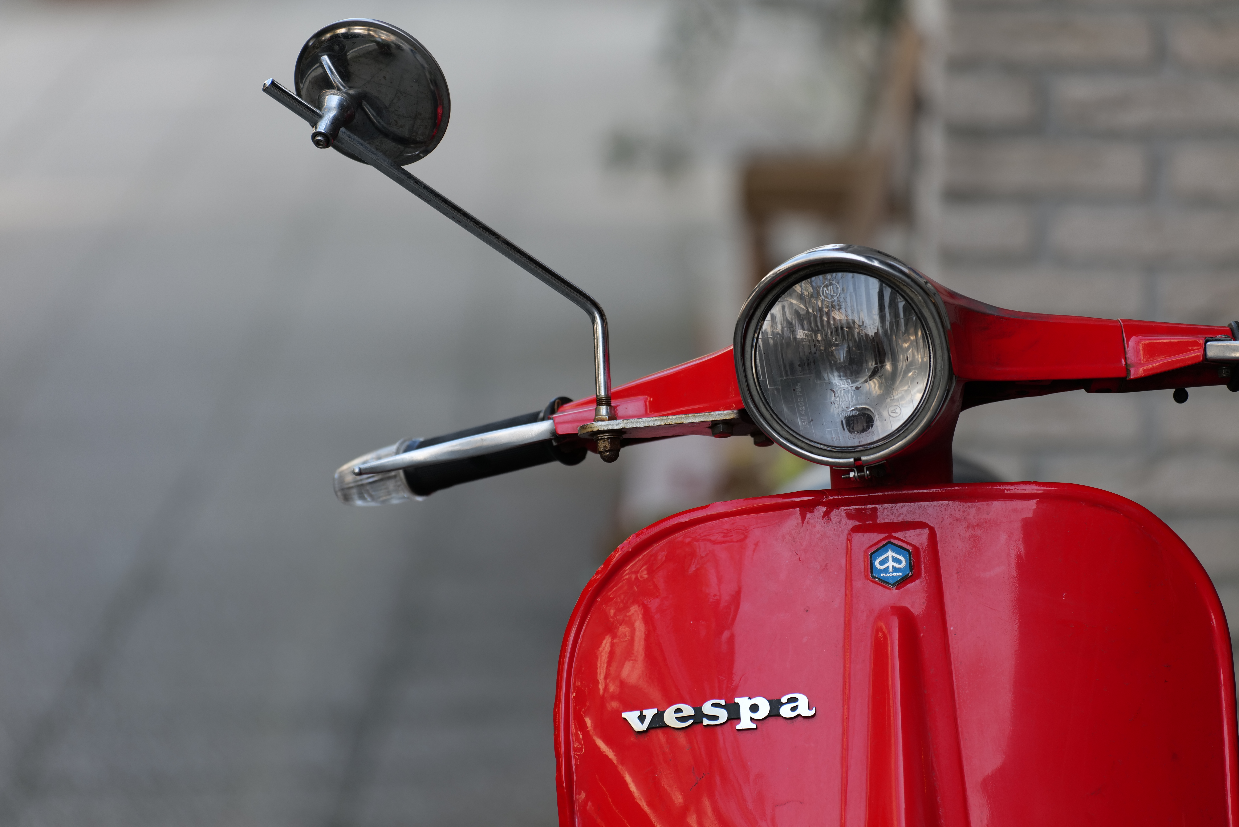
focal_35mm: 200
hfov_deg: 10.3
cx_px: 620
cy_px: 414
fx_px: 6885
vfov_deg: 6.9
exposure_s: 1/80
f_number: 4
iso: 100
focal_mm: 200
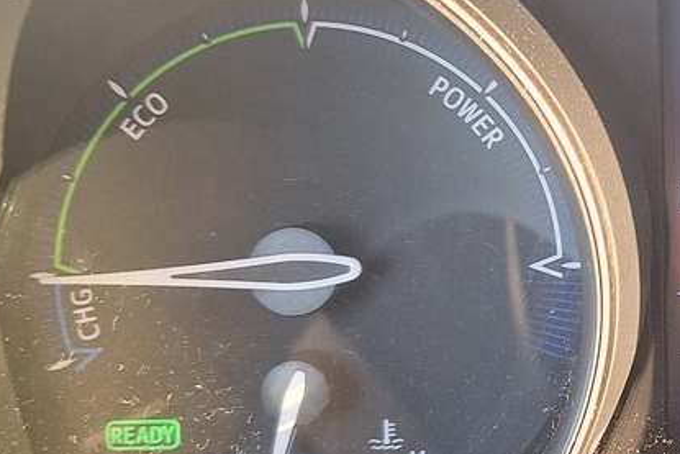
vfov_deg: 16.4
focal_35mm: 83
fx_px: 1568
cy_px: 170
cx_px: 847
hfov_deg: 22.3
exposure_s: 1/50
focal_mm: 5.54
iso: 64
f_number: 1.8
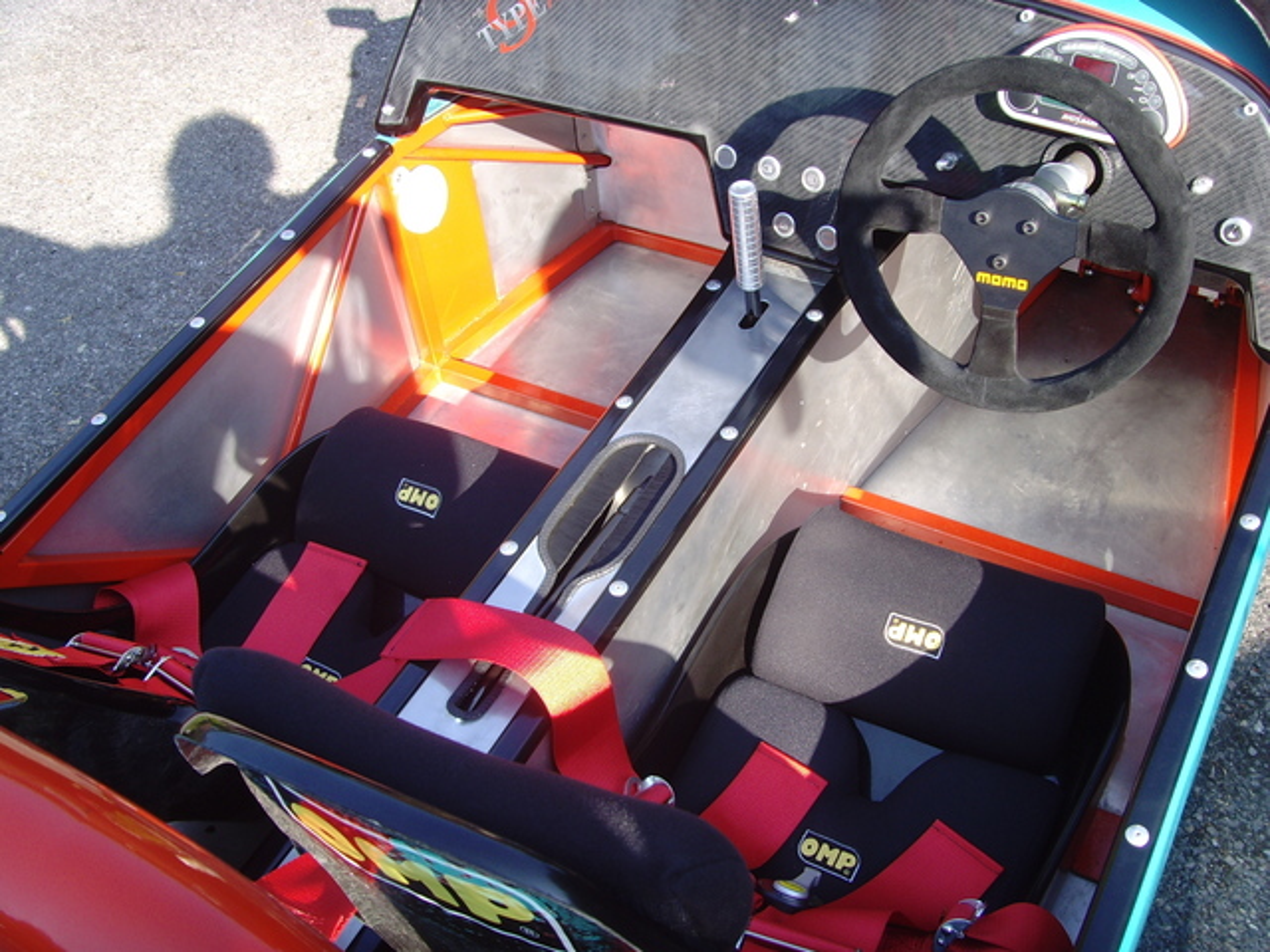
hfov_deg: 47.9
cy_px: 476
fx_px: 1431
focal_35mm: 39
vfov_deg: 36.8
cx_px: 635
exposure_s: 1/125
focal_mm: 6.6
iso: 80
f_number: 3.5
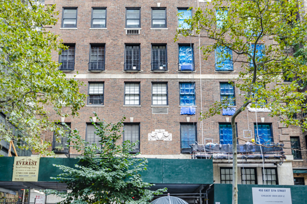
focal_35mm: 36
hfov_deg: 53.2
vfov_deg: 36.7
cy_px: 102
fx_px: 306
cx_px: 154
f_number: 9
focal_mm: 24
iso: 100
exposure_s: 1/15
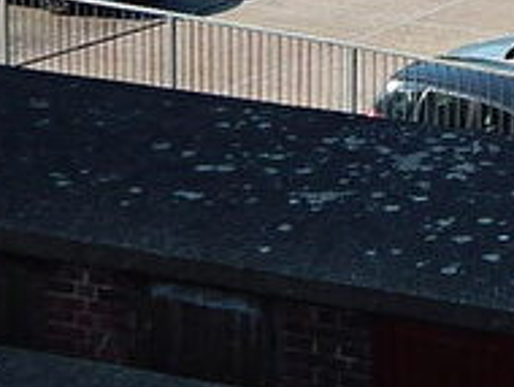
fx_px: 2081
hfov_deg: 13.0
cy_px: -280
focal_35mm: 140
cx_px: 866
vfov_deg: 10.1
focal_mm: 6.8
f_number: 3.4
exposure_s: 1/800
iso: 125
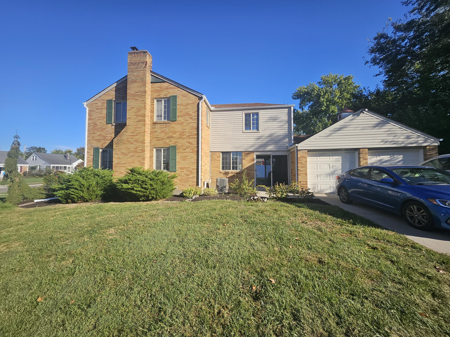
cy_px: 168
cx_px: 225
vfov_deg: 89.9
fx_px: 169
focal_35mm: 13
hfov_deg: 106.2
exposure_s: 1/1076
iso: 32
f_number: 2.2
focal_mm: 1.74
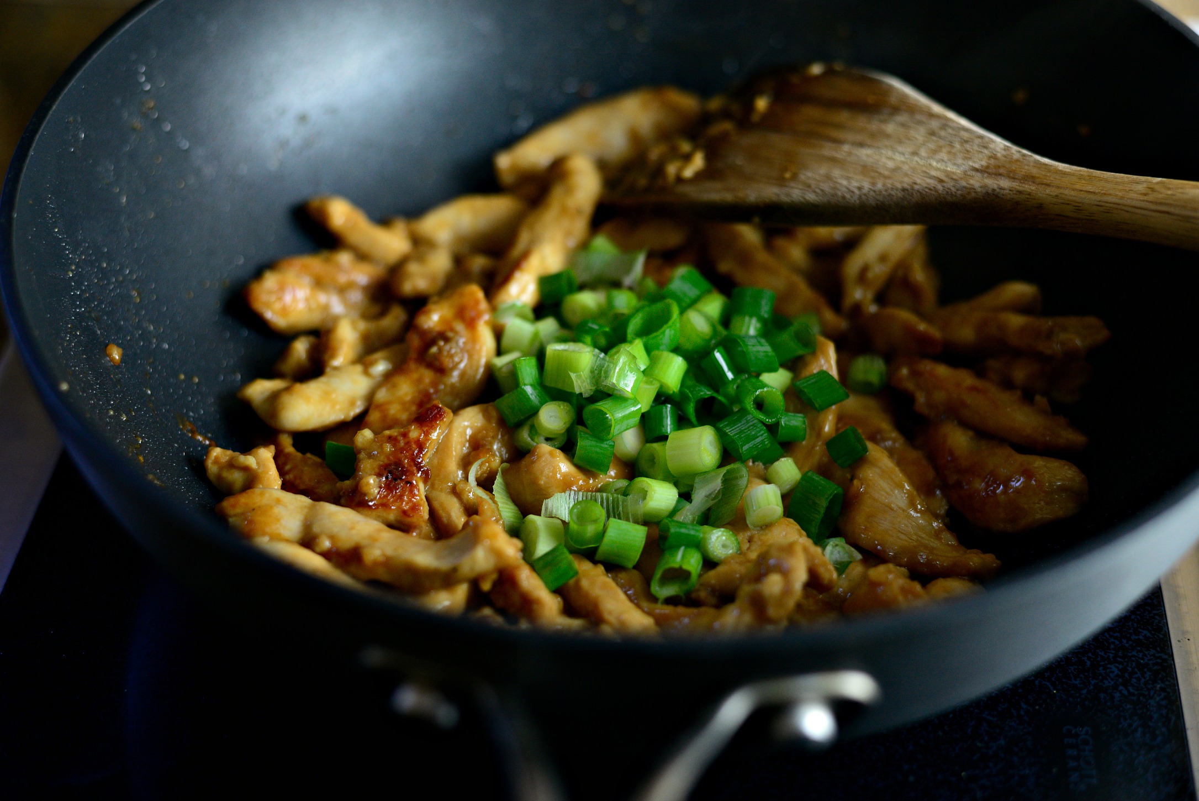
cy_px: 400
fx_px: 1666
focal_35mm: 50
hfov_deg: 39.6
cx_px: 600
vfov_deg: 27.0
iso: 1000
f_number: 2.8
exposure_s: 1/125
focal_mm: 50
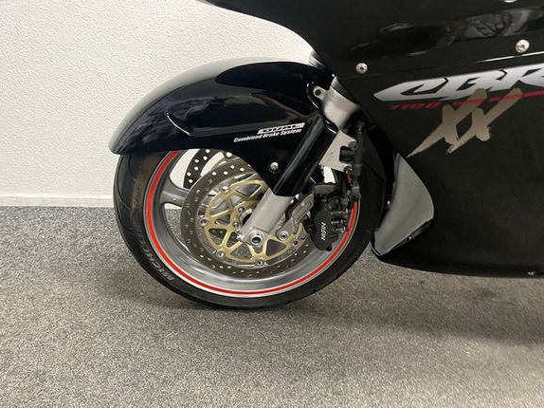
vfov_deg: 48.2
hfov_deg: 61.6
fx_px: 456
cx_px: 256
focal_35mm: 29
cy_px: 217
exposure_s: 1/33
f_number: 1.6
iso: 400
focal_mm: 5.1
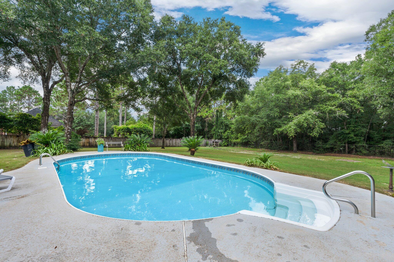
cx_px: 197
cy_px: 131
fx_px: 180
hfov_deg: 95.0
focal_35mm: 16
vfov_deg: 72.0
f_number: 9
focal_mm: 16.5
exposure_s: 1/100
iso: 100
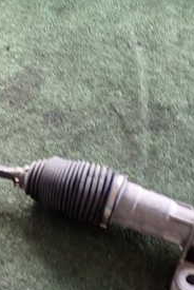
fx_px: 548
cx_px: 23
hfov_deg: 19.7
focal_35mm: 68
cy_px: 169
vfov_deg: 29.6
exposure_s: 1/30
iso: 320
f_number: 2.3
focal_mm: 5.4
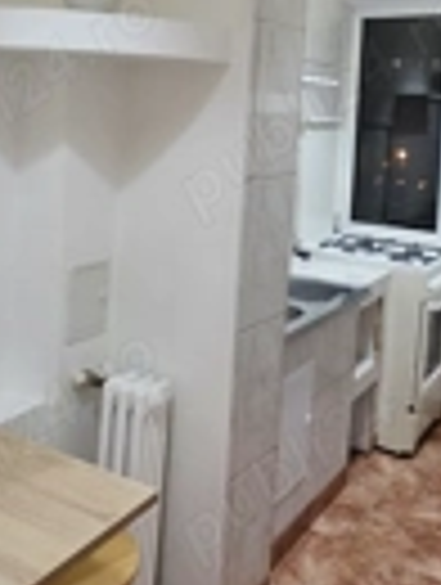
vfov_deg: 45.7
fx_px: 677
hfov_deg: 35.9
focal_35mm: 40
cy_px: 176
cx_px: 166
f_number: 1.9
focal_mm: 2.2
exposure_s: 1/50.3
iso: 160
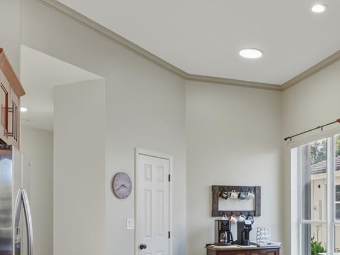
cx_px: 279
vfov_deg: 32.6
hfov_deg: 41.7
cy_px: 207
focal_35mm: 43
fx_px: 422
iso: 320
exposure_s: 1/200
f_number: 8
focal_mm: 16
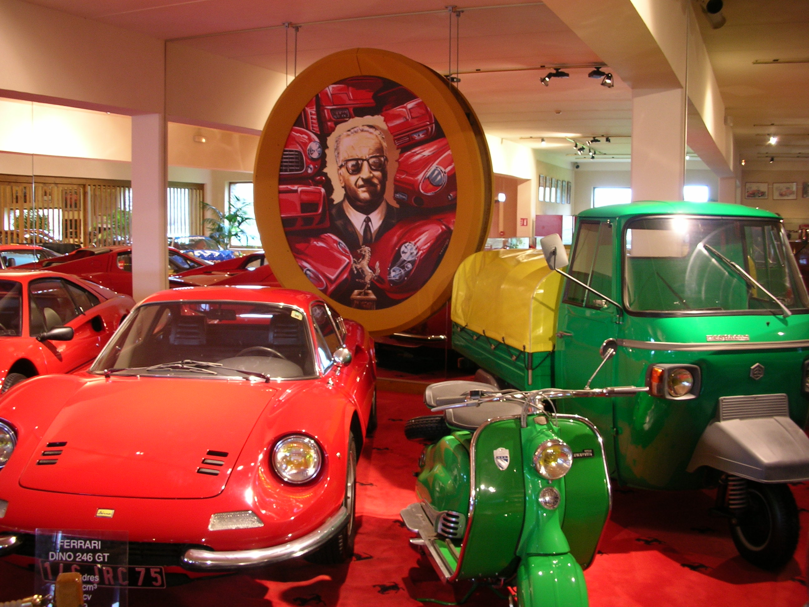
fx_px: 818
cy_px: 304
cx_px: 404
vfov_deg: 40.7
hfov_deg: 52.6
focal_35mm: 35
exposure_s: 1/3.9
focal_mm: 5.8
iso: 67
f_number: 3
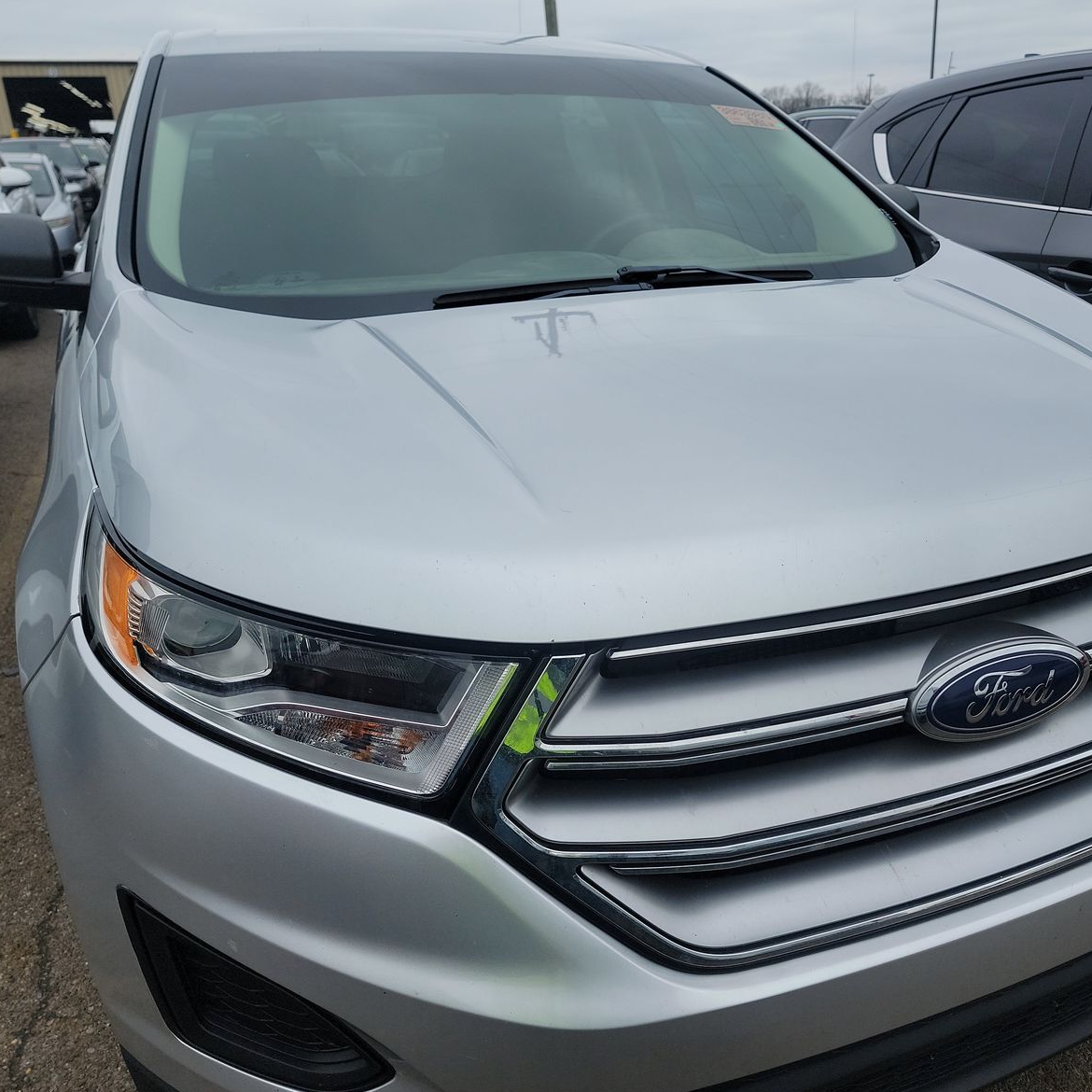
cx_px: 667
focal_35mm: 29
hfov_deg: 55.1
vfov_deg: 55.6
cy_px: 543
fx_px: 1035
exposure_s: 1/469
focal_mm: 6.7
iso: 50
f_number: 1.8
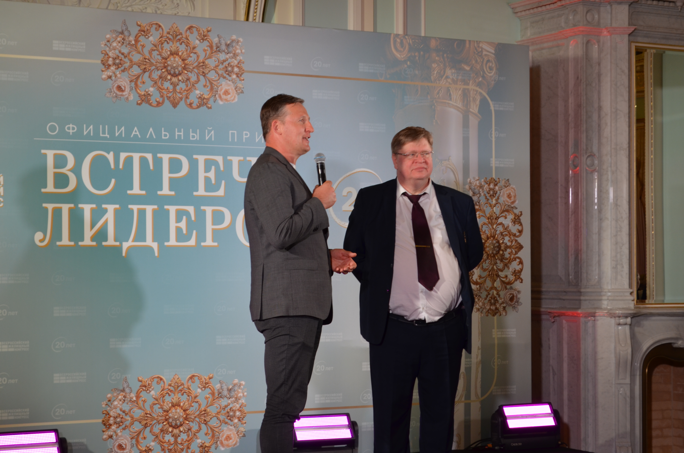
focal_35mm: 82
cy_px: 226
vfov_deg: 16.5
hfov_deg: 24.7
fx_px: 1564
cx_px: 342
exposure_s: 1/60
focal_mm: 55
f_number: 5.6
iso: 450
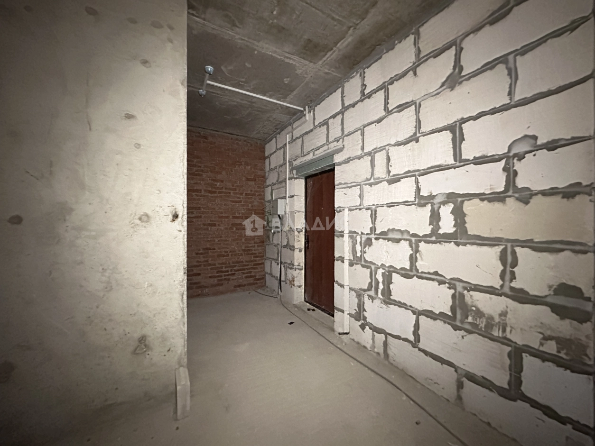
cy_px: 223
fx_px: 241
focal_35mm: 14
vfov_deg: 85.7
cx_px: 298
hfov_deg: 102.1
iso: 2500
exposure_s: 1/20
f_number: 2.2
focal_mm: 2.22
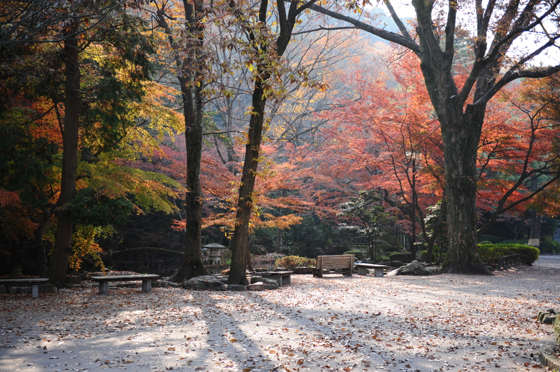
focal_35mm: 50
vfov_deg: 26.9
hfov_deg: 39.6
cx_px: 280
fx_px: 777
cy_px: 186
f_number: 3.2
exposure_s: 1/125
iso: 200
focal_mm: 50
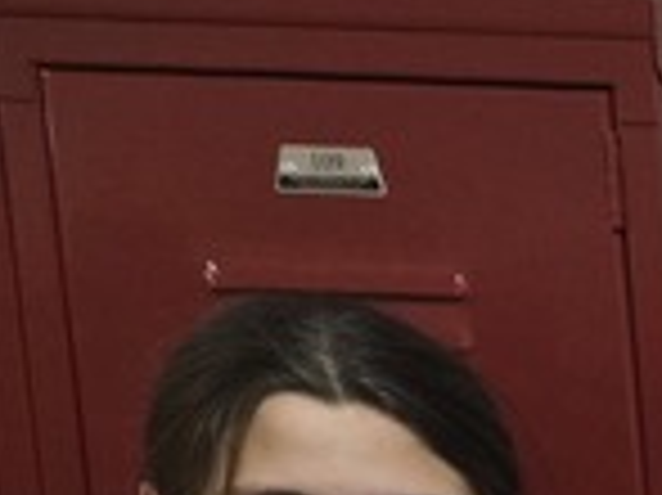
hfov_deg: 9.0
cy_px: 1350
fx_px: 3057
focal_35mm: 160
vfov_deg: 8.2
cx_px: 2211
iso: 200
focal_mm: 5.4
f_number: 1.8
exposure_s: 1/120
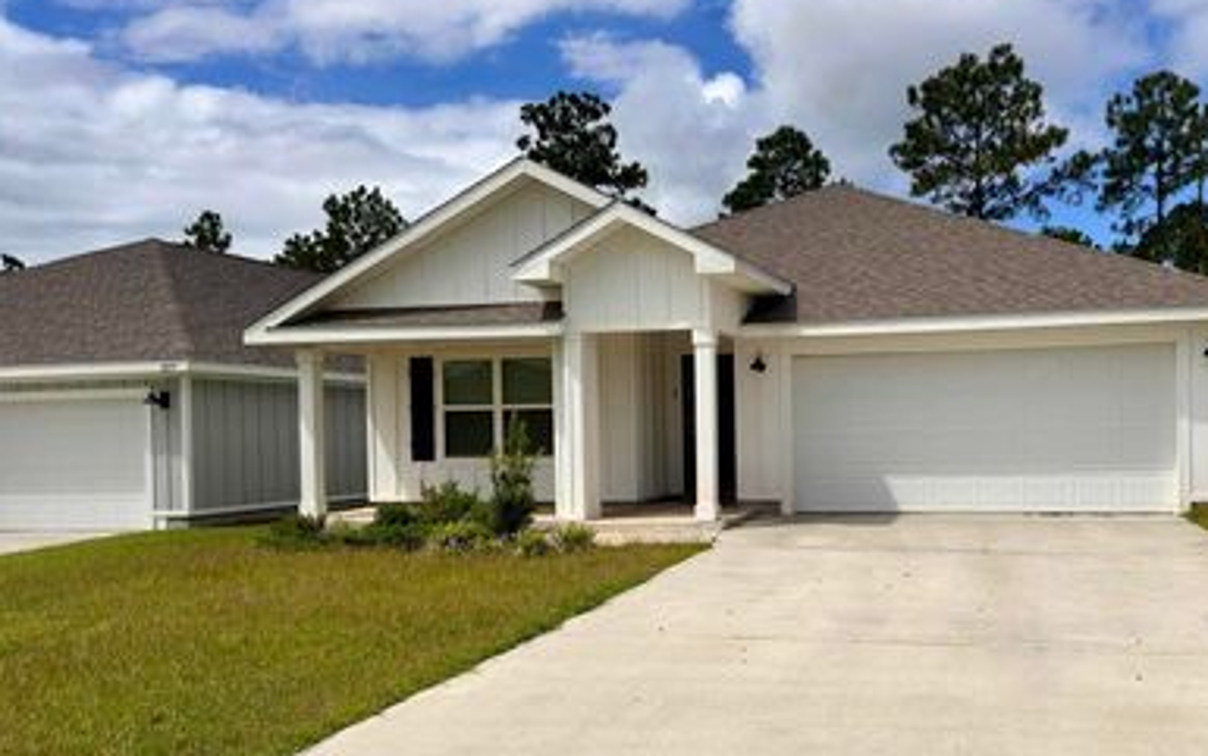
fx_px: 1087
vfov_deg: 38.3
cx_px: 778
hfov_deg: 57.2
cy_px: 441
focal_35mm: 33
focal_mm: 6.86
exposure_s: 1/15385
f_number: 1.78
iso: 100
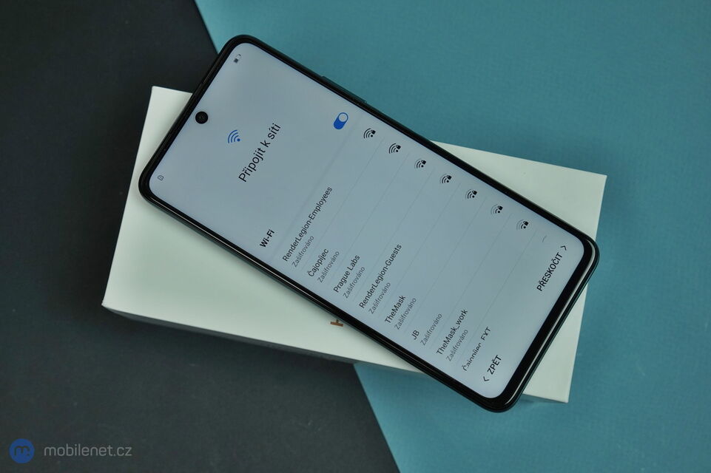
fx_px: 849
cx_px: 356
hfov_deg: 45.4
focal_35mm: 43
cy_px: 236
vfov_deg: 31.2
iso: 800
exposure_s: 1/500
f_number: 5.6
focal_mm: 43
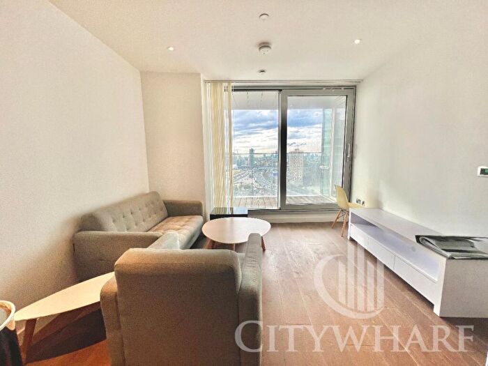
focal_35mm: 13
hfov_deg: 106.2
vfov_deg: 89.9
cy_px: 183
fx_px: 183
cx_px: 244
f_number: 1.8
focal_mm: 1.57
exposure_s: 1/144
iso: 32
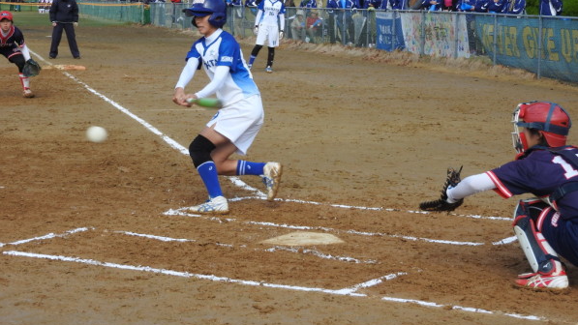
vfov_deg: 13.0
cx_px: 289
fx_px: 1426
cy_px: 114
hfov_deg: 22.9
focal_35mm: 93
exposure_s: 1/500
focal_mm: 15.2
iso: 100
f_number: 4.5
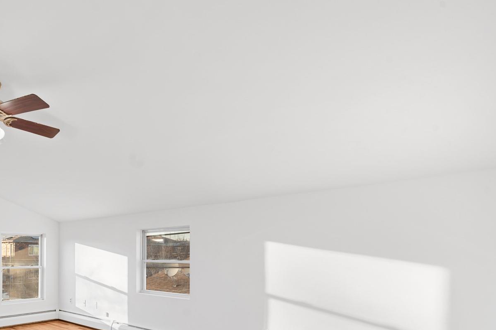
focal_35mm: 24
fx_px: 331
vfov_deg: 50.4
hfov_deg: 68.5
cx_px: 119
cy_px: 256
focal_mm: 14
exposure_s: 1/5
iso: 250
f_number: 10
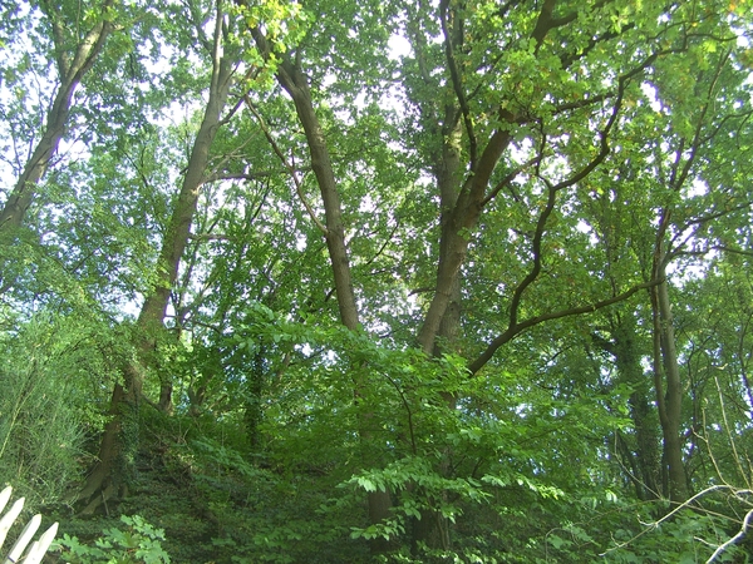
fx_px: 805
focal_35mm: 37
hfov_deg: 50.1
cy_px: 282
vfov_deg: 38.7
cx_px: 376
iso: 64
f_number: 2.8
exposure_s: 1/55
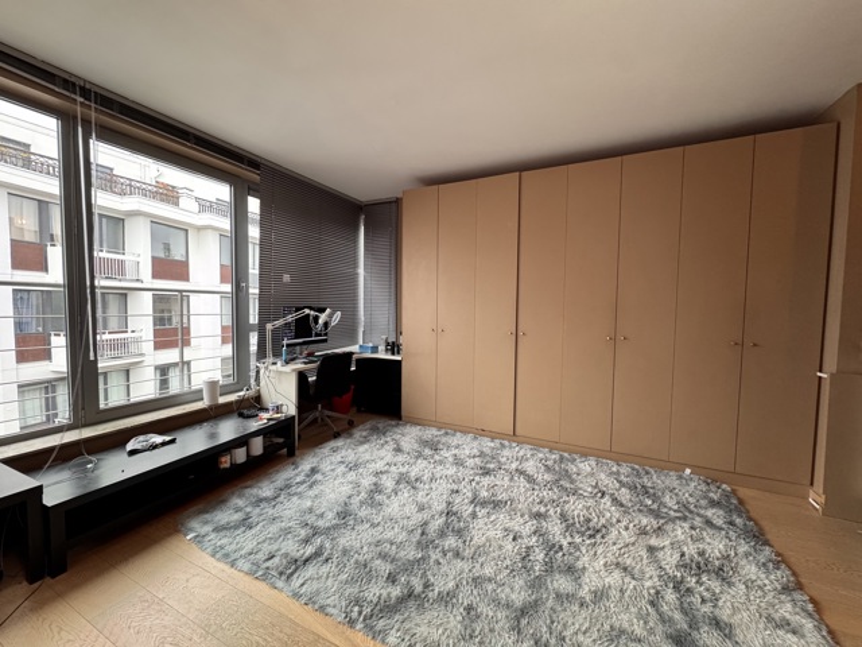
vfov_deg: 85.7
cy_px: 324
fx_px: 349
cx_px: 431
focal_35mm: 14
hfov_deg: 102.1
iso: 250
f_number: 2.2
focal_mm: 2.22
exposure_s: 1/100
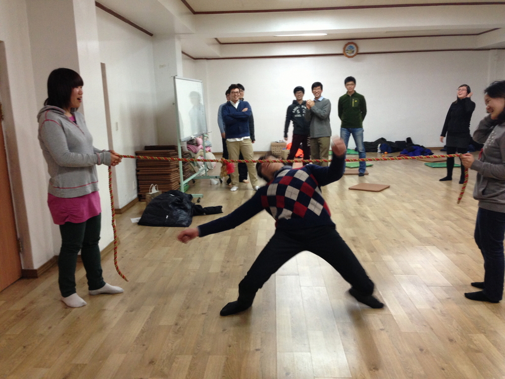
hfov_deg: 55.4
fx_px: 481
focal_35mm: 33
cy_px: 190
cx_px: 252
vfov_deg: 42.9
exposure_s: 1/20
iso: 125
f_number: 2.4
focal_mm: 4.13
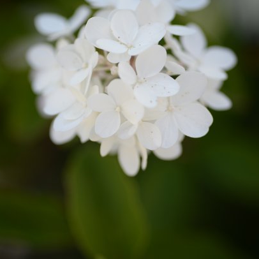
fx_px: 999
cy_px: 130
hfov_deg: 14.8
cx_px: 94
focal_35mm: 118
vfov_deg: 14.8
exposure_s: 1/200
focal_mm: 92
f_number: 4
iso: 100
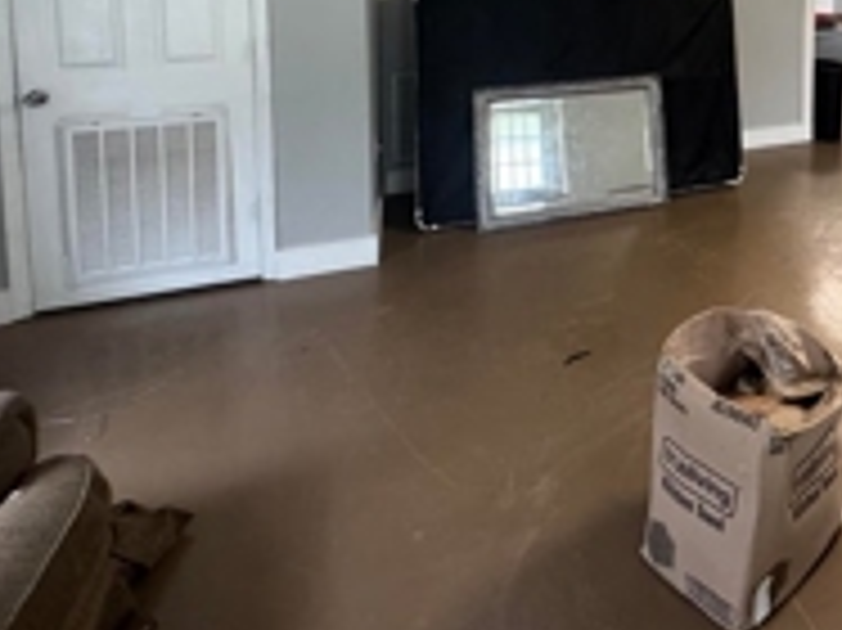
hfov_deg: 53.1
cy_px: -27
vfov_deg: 39.9
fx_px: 729
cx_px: 747
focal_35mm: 30
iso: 320
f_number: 2.2
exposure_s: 1/60
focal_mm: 2.22
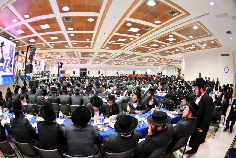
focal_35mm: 15
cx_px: 118
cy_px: 79
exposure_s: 1/200
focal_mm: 10.5
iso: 2000
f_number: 2.8
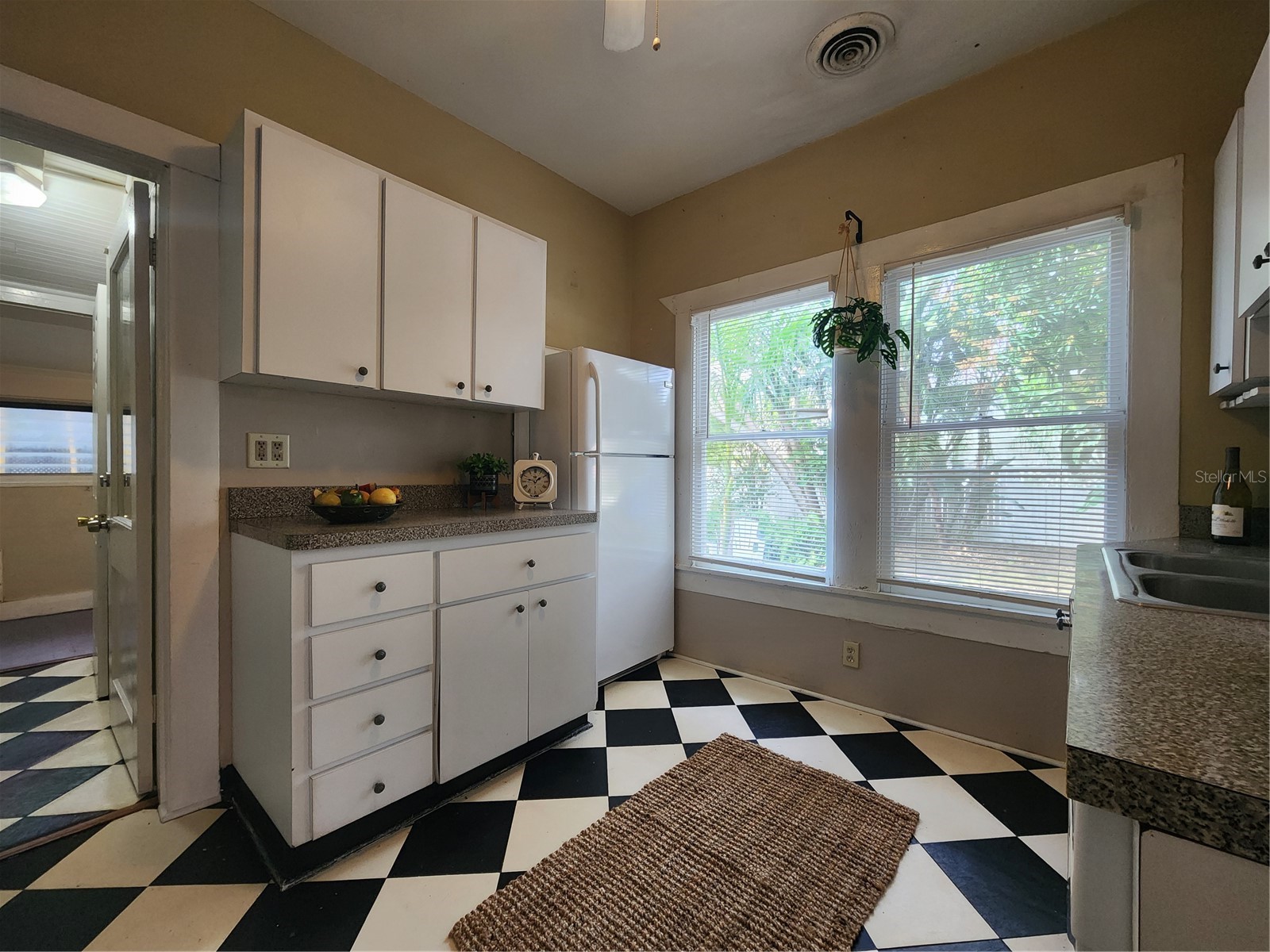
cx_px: 635
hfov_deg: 106.2
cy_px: 476
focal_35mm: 13
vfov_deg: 89.9
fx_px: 477
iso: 250
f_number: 2.2
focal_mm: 2.2
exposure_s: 1/60
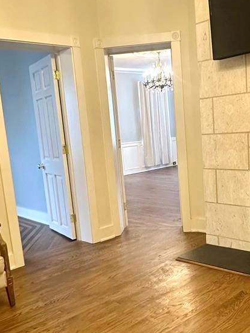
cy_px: 196
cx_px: 153
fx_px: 375
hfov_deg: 36.7
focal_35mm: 39
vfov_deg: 47.6
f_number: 2.2
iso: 320
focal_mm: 2.22
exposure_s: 1/60
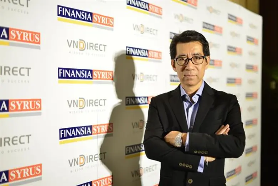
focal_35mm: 50
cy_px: 93
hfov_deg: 39.6
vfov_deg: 27.0
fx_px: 386
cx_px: 139
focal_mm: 50
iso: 400
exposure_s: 1/200
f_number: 2
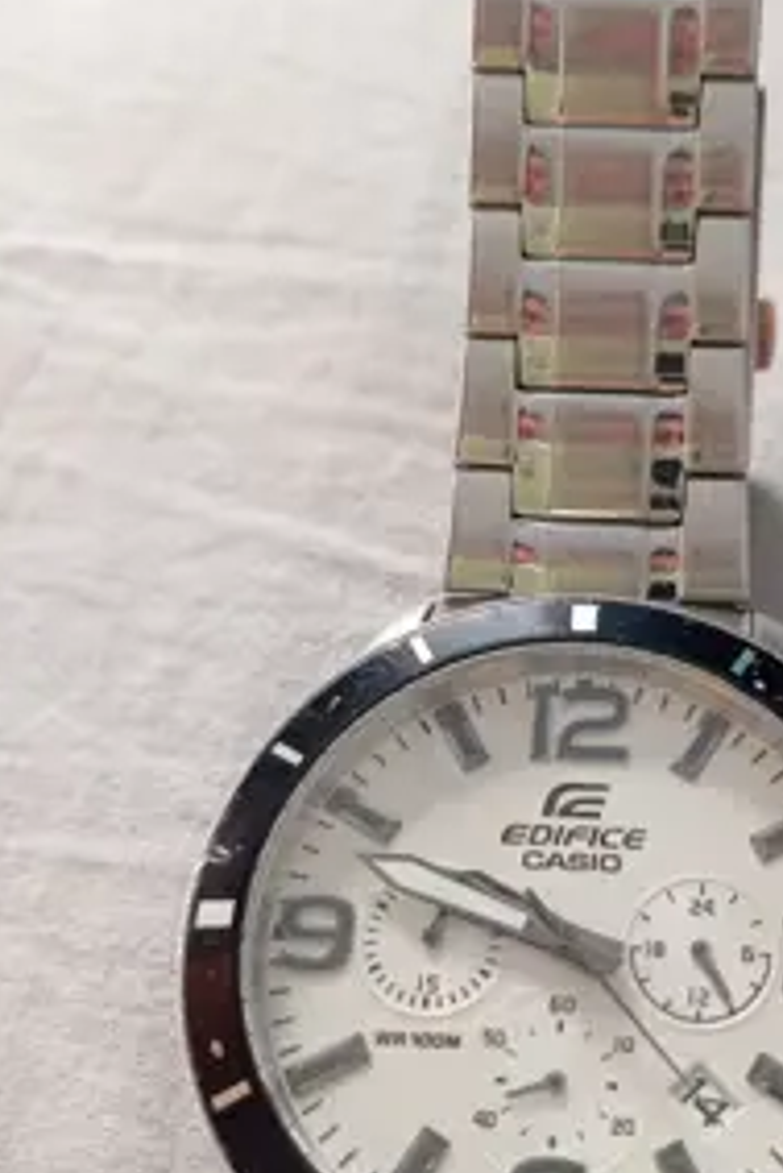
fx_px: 1336
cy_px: 667
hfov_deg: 31.9
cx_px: 609
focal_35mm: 41
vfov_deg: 47.3
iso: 372
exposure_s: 1/50
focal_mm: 4.22
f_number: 1.8
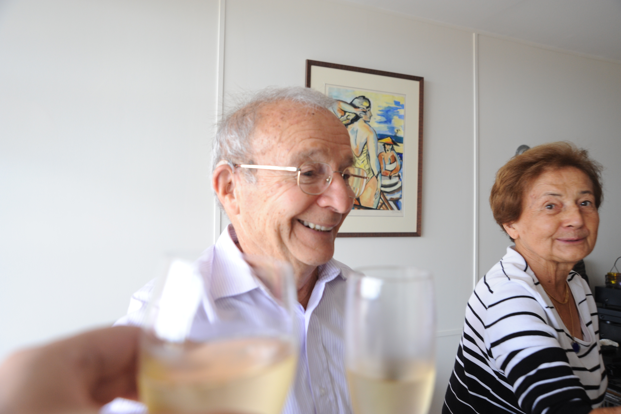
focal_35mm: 30
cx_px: 310
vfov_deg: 43.6
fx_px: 517
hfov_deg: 62.0
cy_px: 207
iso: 1250
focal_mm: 30
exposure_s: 1/125
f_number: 5.6
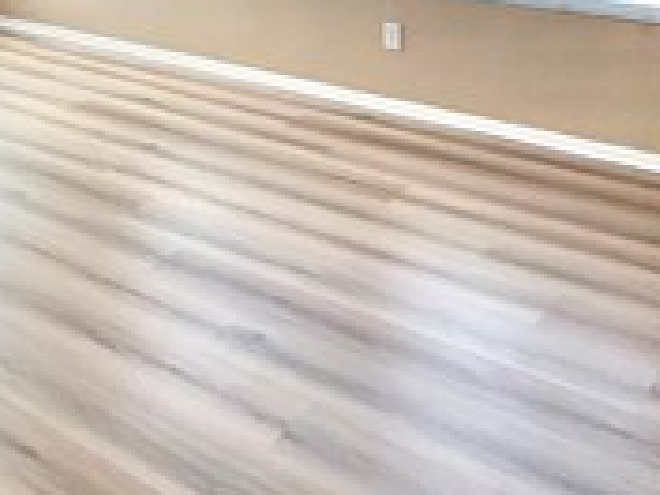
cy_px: -188
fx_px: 972
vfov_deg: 24.2
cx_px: 26
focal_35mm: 51
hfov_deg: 34.6
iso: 80
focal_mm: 2.22
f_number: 2.2
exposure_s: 1/120
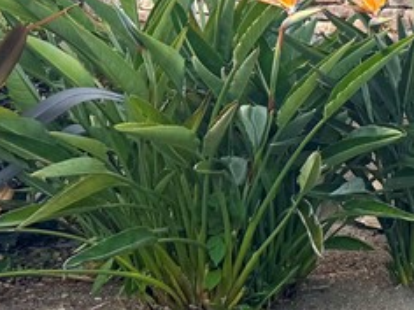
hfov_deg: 15.2
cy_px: -53
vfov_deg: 13.9
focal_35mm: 104
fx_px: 1244
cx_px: 837
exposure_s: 1/194
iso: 64
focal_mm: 6.76
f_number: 1.78
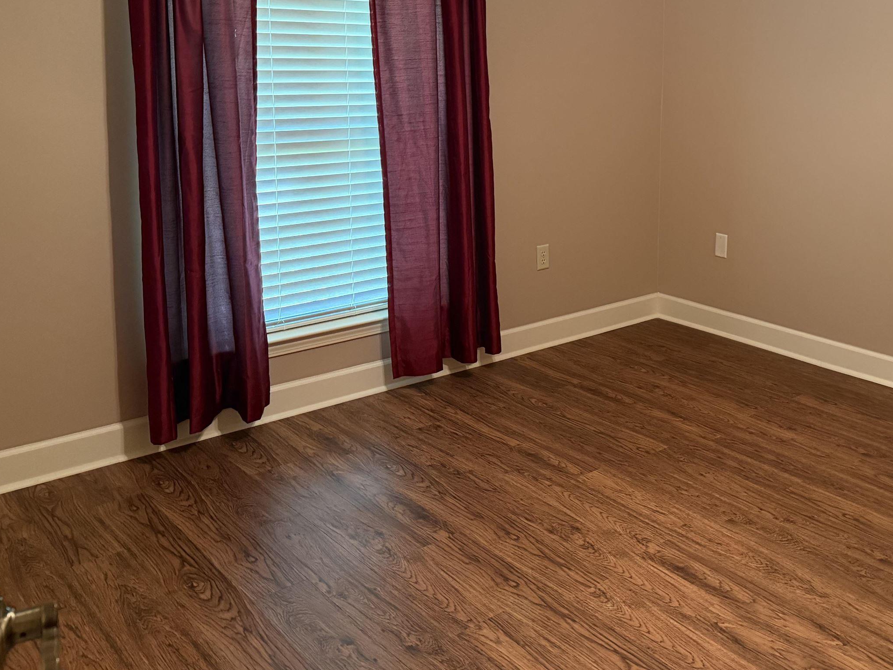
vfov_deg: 38.9
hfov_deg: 49.9
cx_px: 636
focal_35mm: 36
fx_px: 929
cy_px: 187
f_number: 1.78
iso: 640
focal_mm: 6.76
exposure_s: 1/40
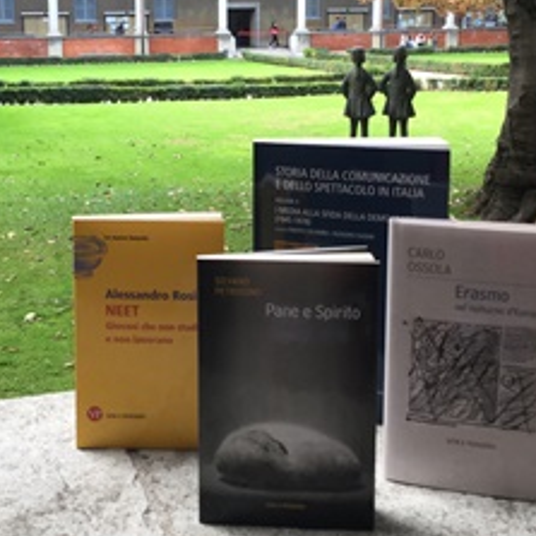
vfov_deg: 30.8
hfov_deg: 31.0
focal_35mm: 55
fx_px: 964
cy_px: 168
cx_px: 212
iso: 40
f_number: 2.4
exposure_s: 1/100
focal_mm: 3.3
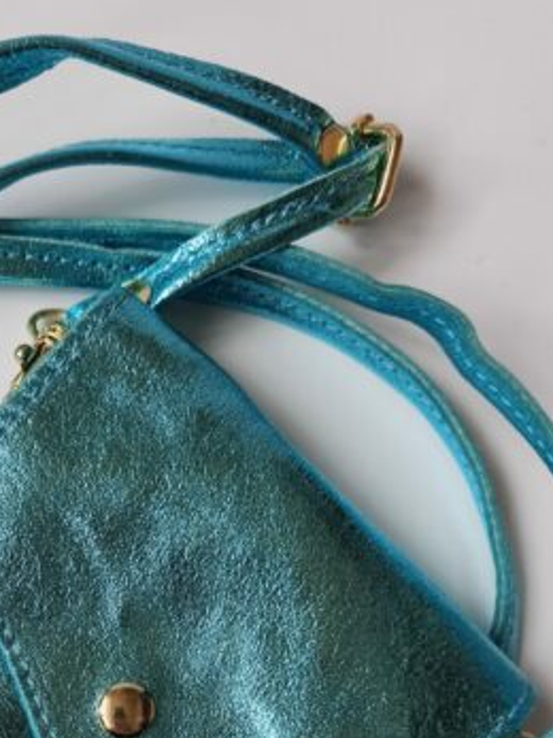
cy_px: 764
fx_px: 1130
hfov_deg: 25.8
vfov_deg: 32.8
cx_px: -23
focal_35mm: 53
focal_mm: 6.18
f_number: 1.65
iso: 400
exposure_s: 1/100
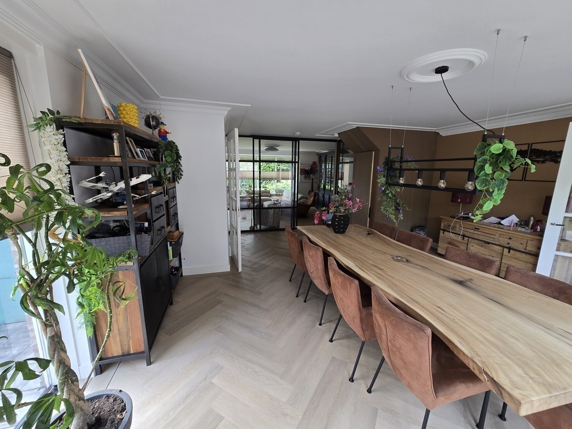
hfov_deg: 106.2
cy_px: 214
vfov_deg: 89.9
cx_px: 286
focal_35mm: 13
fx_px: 215
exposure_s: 1/50
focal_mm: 2.2
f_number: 2.2
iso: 50
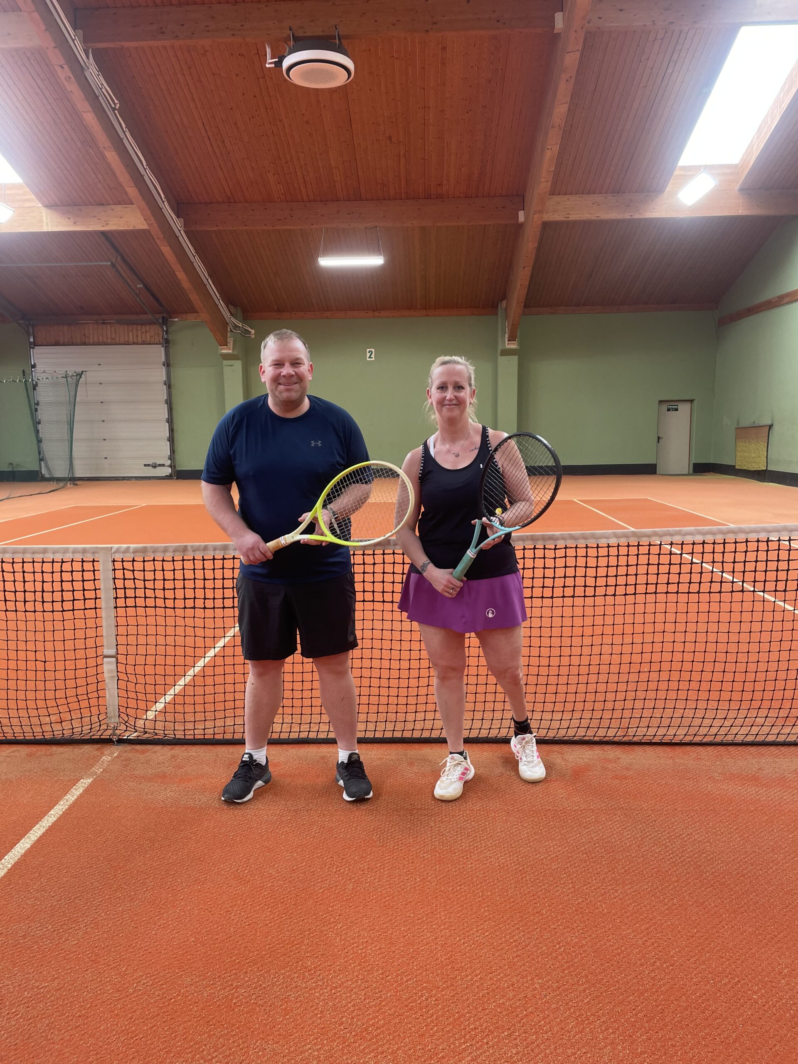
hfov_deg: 53.1
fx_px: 799
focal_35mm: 26
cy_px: 532
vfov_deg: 67.3
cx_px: 399
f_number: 1.6
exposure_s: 1/121
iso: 100
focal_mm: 4.2
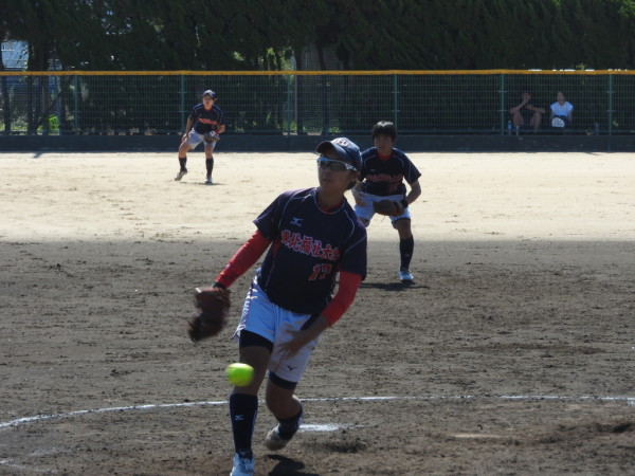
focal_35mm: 220
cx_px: 318
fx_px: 4036
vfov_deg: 6.8
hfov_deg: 9.0
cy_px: 238
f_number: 5.3
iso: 100
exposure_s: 1/320
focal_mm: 39.4
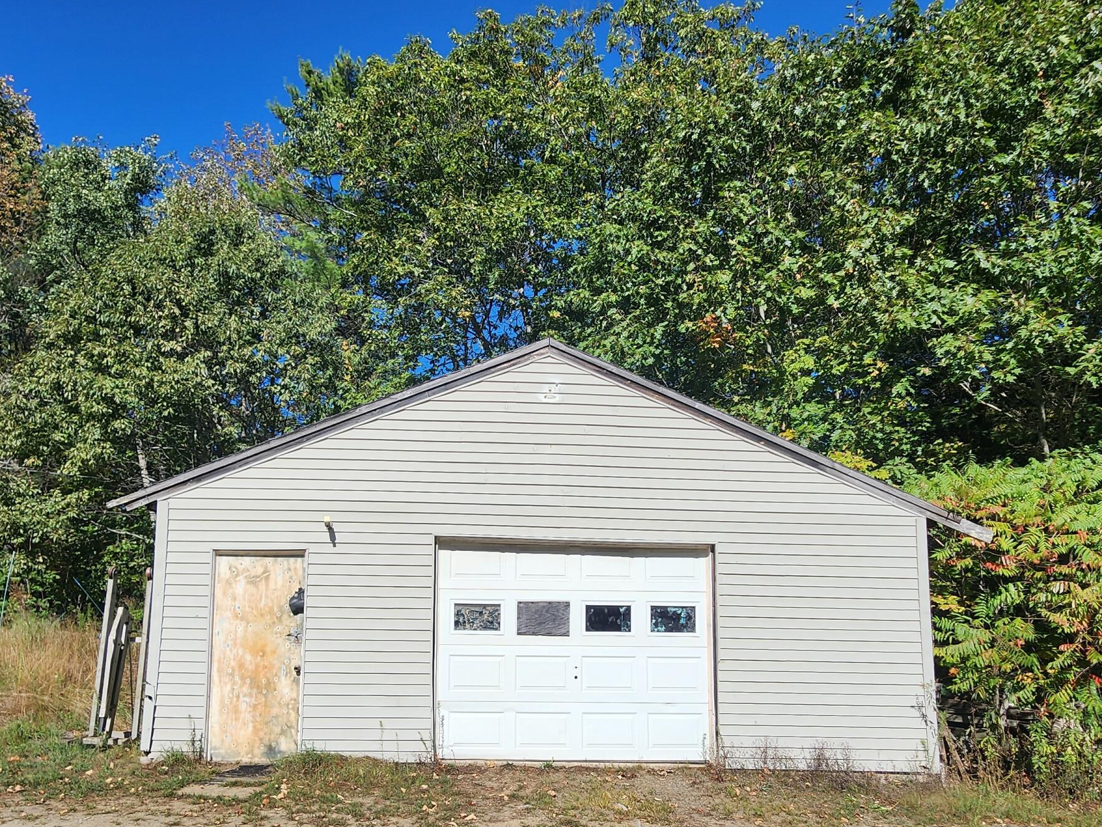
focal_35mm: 22
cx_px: 496
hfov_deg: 76.2
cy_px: 540
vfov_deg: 59.9
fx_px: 700
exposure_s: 1/2524
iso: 50
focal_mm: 2.2
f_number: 2.2
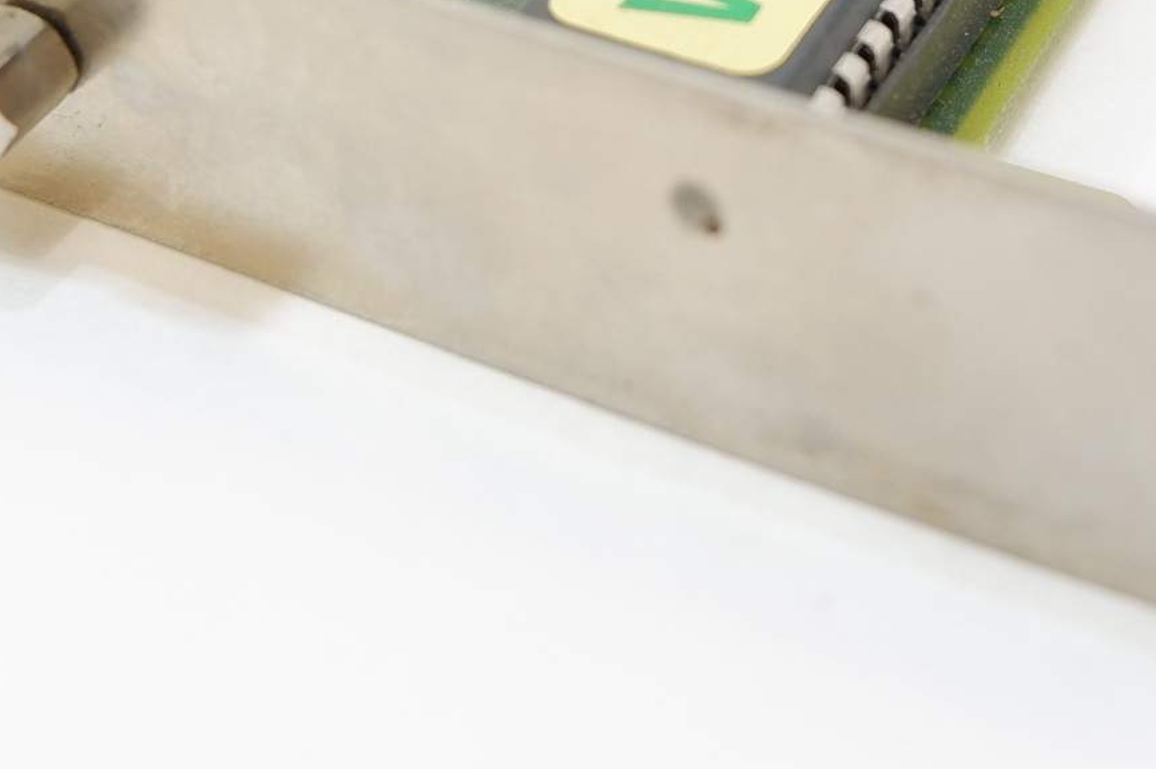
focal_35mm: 80
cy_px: -170
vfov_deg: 16.3
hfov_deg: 25.3
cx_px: 698
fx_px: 2566
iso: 200
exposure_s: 1/60
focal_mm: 15
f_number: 3.5
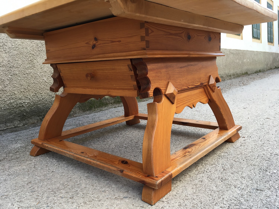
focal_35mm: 29
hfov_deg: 61.7
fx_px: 234
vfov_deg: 48.2
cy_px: 104
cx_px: 140
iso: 25
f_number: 2.2
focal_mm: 4.15
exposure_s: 1/221
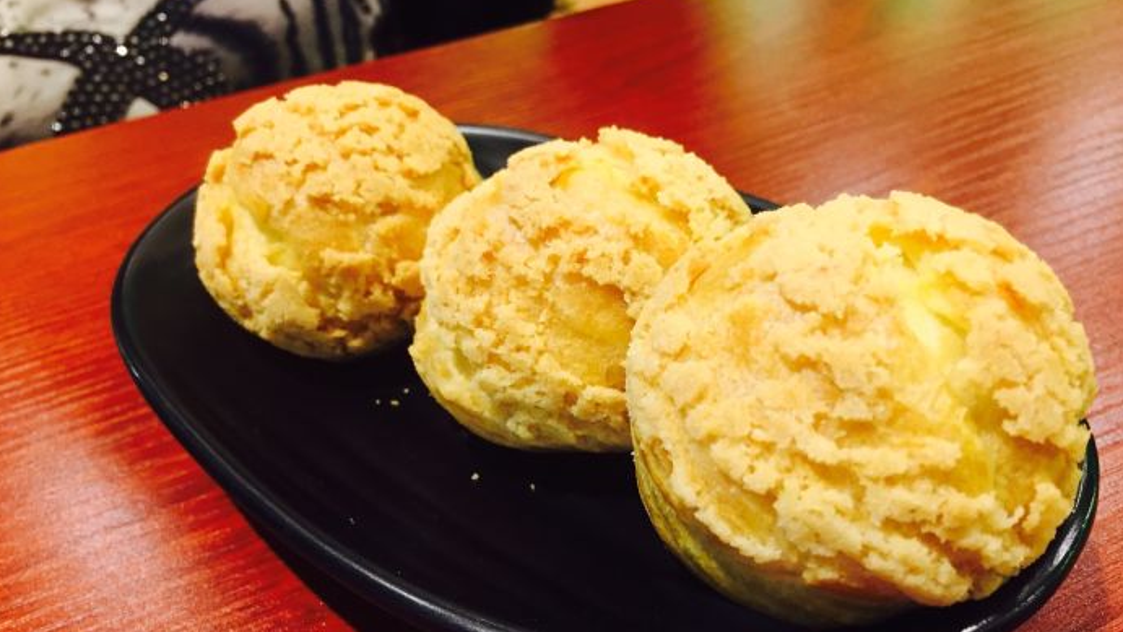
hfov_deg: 61.0
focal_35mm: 32
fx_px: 953
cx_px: 557
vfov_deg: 36.5
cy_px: 383
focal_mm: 4.15
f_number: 2.2
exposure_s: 1/33
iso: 160
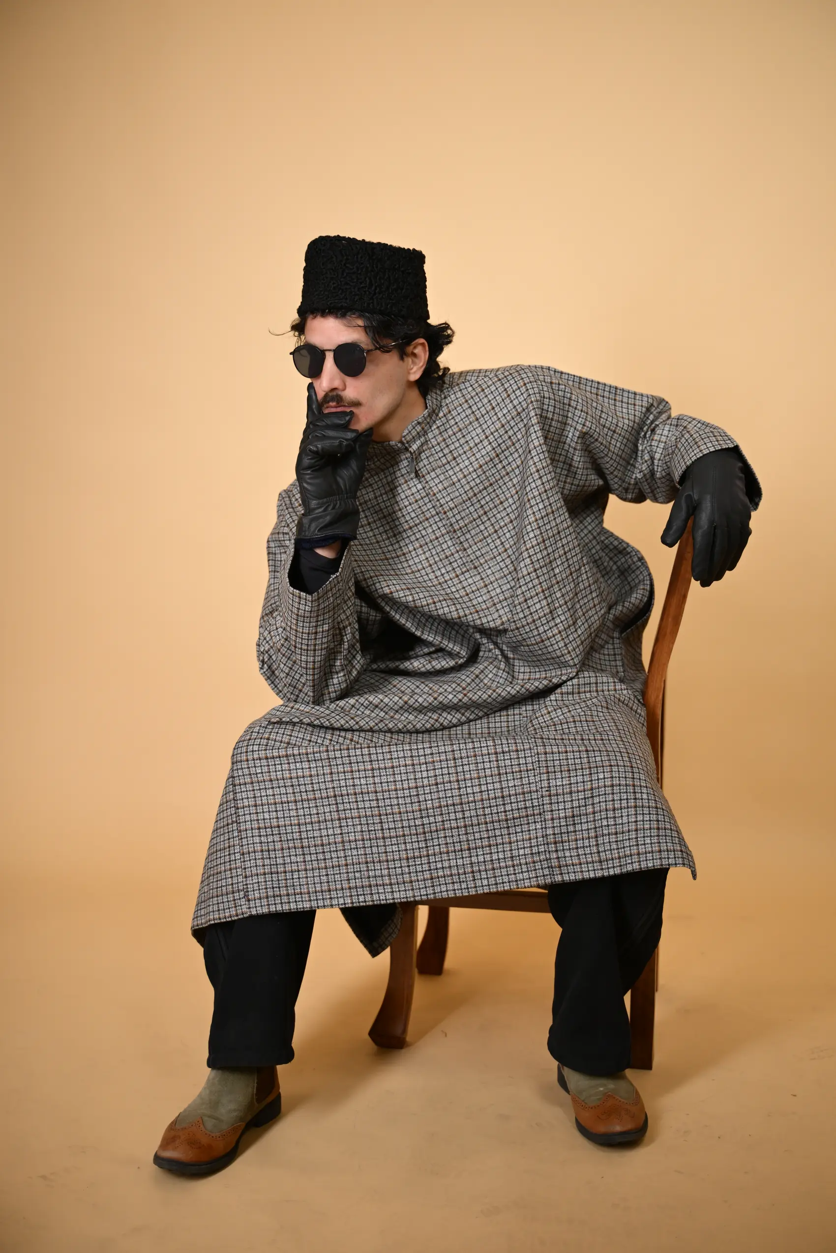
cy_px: 626
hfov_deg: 29.2
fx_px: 1602
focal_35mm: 46
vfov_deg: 42.7
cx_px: 418
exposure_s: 1/320
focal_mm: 46
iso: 250
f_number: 2.8
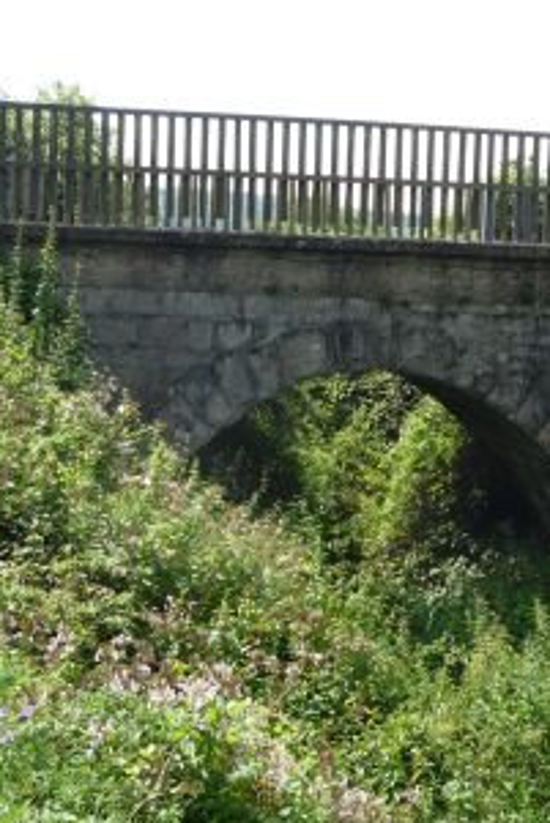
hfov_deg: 25.4
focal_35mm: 53
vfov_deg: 37.5
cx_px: 386
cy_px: 413
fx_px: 1213
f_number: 4
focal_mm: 5.2
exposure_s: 1/320
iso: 100
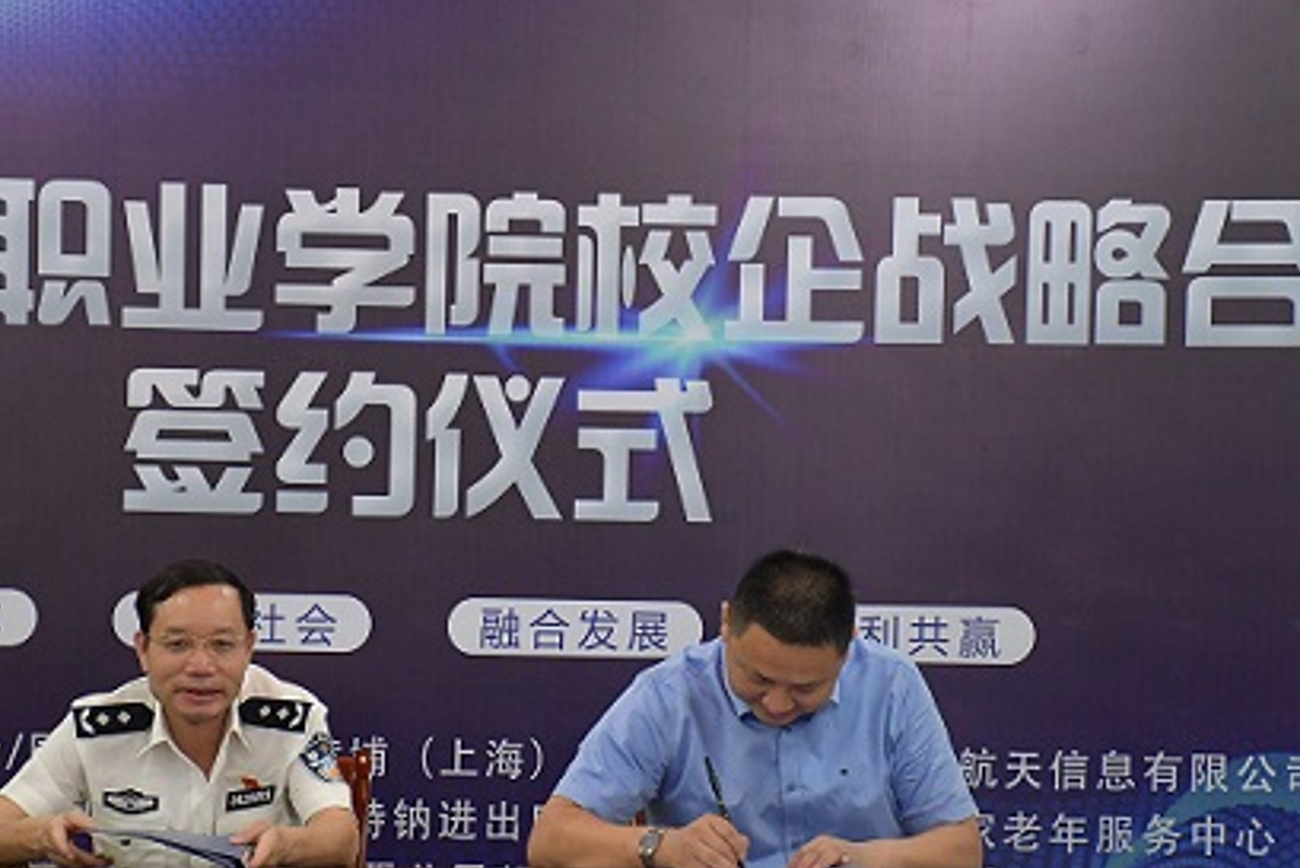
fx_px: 5165
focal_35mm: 143
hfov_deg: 14.3
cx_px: 555
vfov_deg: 9.6
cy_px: 458
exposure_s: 1/100
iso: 3200
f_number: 5
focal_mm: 70
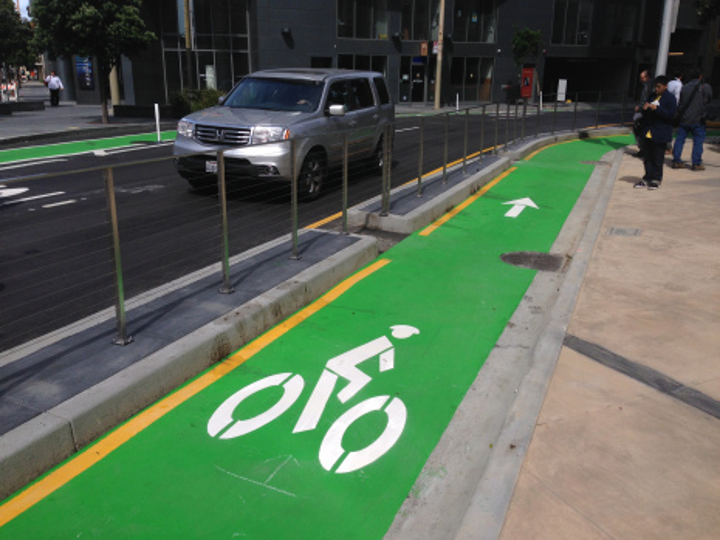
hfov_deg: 55.3
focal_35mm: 33
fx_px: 687
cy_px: 270
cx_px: 360
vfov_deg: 43.0
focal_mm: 4.12
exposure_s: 1/2169
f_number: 2.4
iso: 50
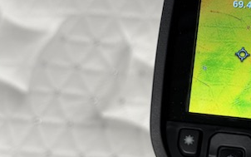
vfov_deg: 22.0
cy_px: 99
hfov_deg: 33.4
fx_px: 404
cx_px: 205
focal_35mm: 59
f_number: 1.78
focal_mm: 6.76
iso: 80
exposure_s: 1/121
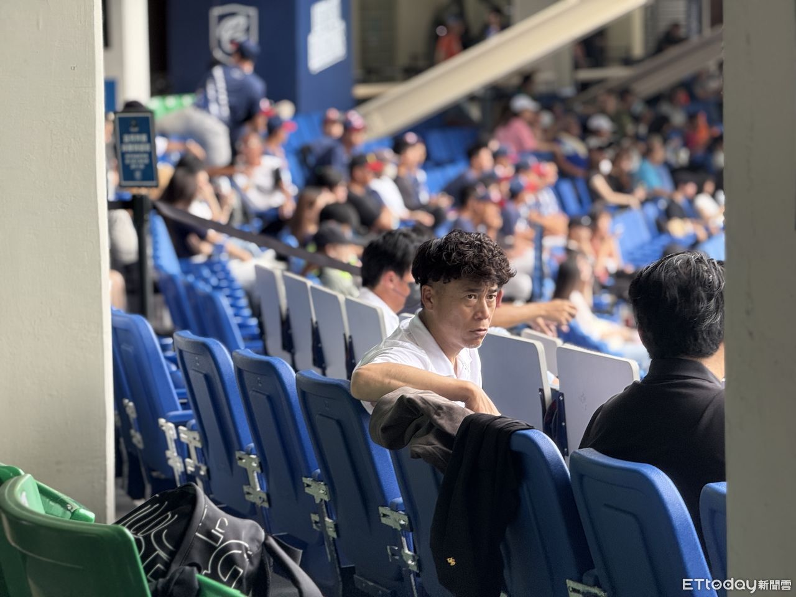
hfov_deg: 16.4
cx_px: 398
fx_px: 2759
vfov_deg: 12.3
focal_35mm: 120
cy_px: 298
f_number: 2.8
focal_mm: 15.66
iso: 64
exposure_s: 1/99
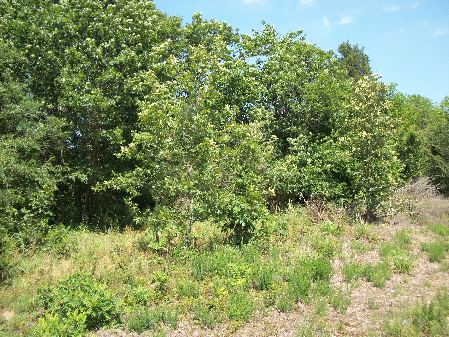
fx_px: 415
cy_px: 168
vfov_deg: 44.2
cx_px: 224
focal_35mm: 32
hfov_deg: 56.8
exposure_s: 1/80
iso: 80
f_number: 8.8
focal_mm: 5.7
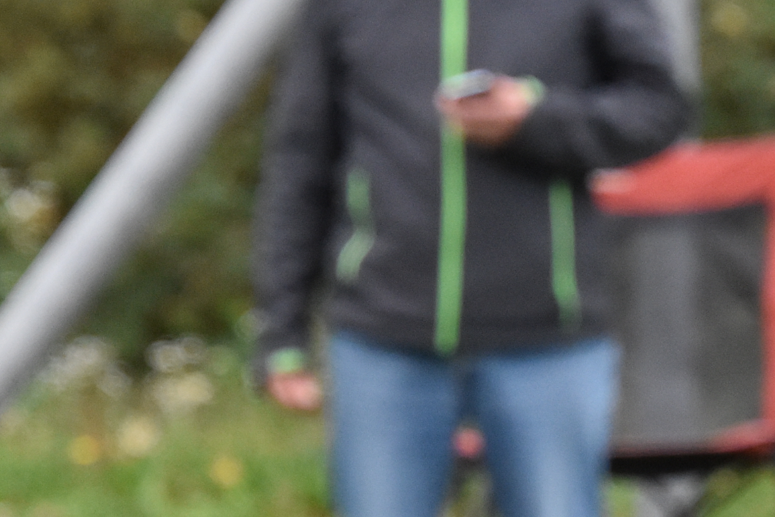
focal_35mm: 799
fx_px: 17199
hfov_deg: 2.6
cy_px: 137
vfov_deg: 1.7
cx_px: 529
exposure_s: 1/500
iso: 1600
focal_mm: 135
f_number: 5.6
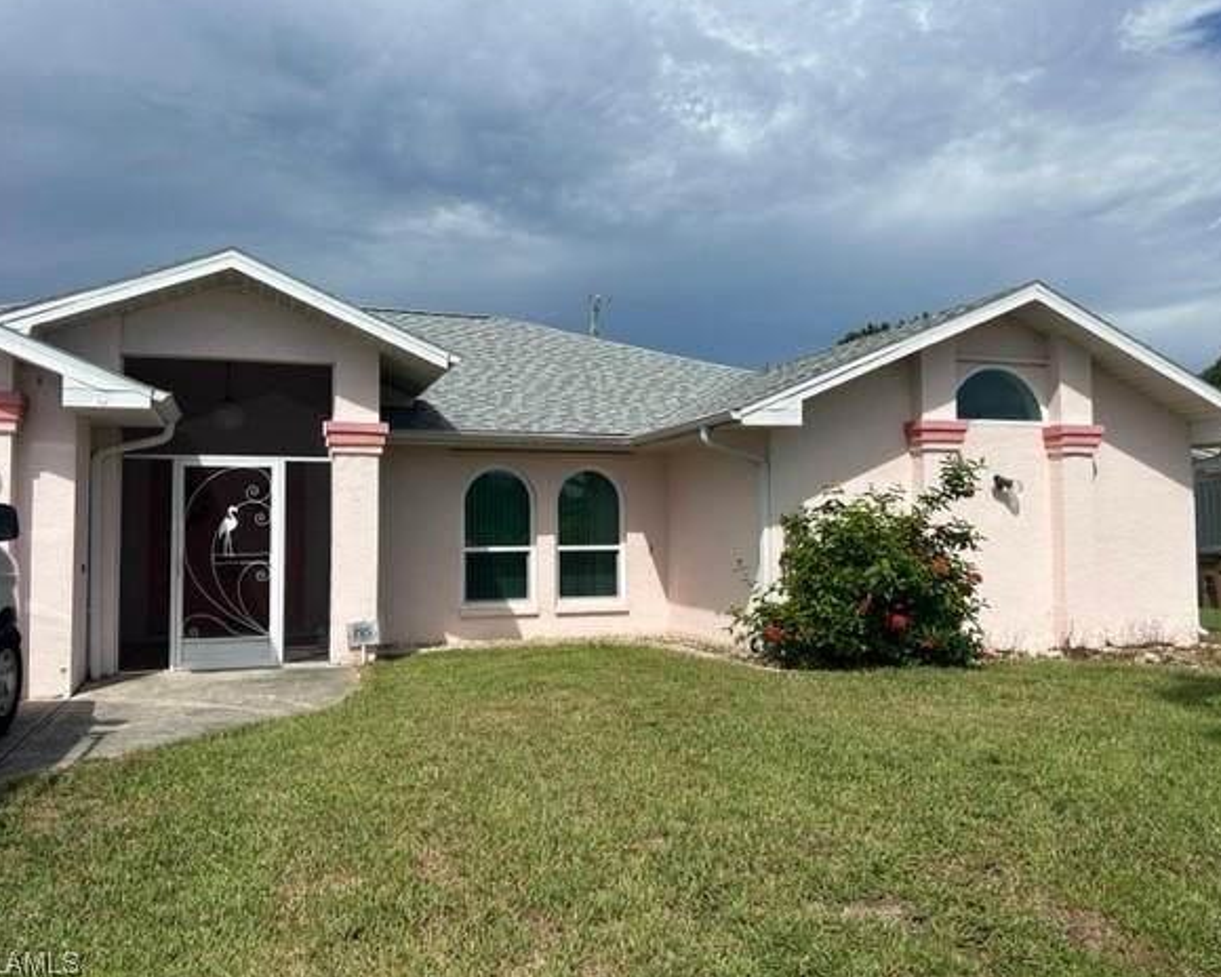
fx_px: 1012
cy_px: 480
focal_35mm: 28
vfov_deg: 51.5
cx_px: 596
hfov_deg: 62.2
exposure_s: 1/10309
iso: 50
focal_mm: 5.7
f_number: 1.5
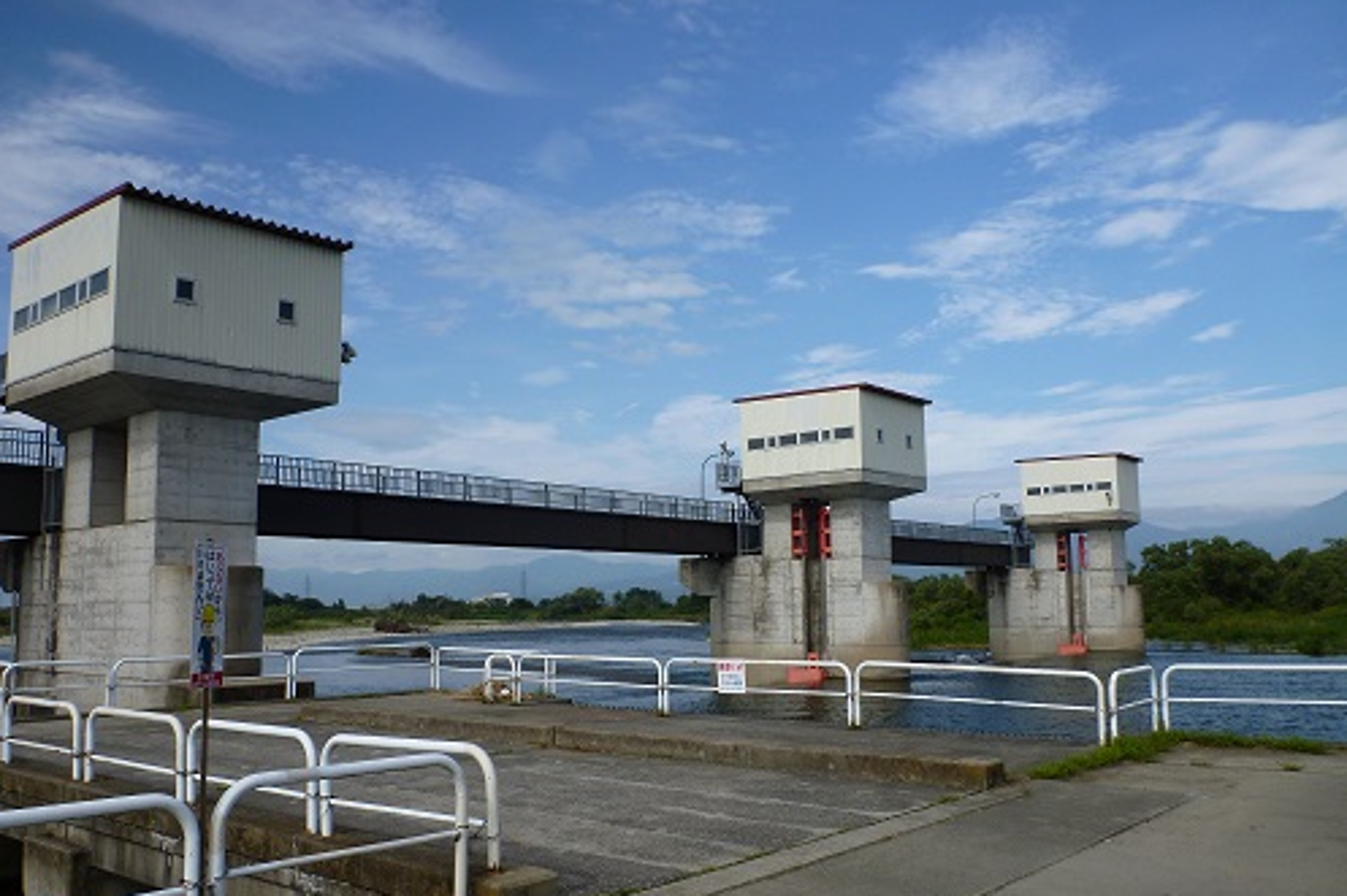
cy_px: 487
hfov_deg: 61.9
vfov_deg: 43.5
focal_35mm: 30
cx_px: 661
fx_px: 1122
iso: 100
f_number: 3.3
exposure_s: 1/1300
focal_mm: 4.9
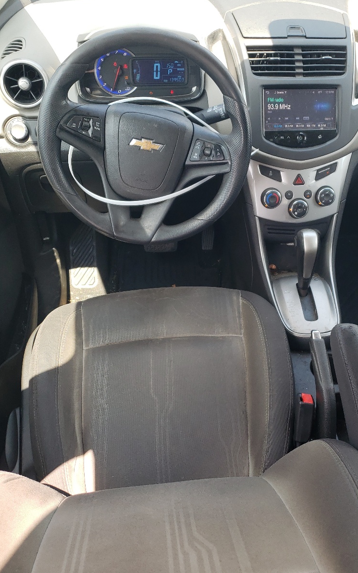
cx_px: 245
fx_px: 578
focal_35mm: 37
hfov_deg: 34.1
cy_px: 286
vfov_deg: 52.7
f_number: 1.5
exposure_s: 1/179
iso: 50
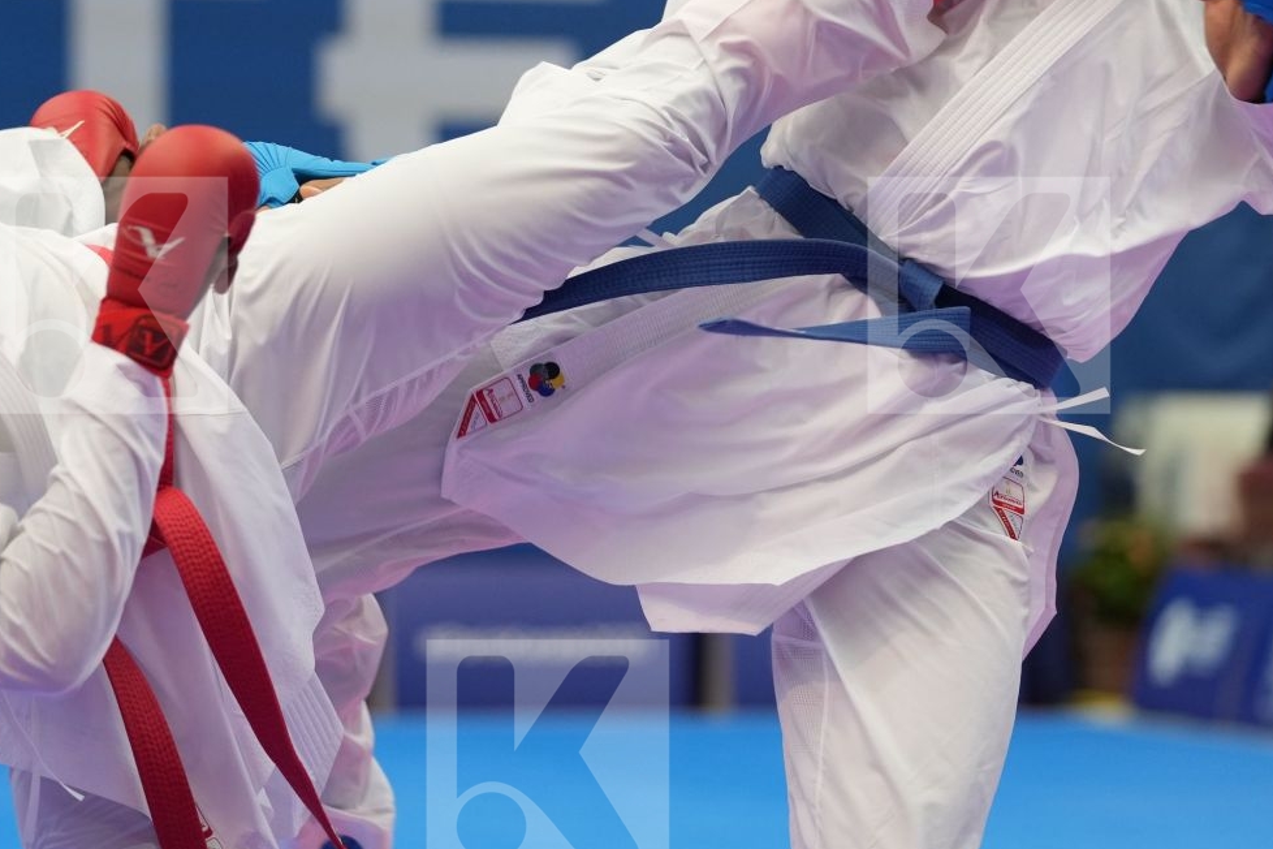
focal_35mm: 208
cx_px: 548
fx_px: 7355
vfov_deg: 6.6
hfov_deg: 9.9
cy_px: 296
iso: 1250
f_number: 2.8
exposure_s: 1/1000
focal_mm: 113
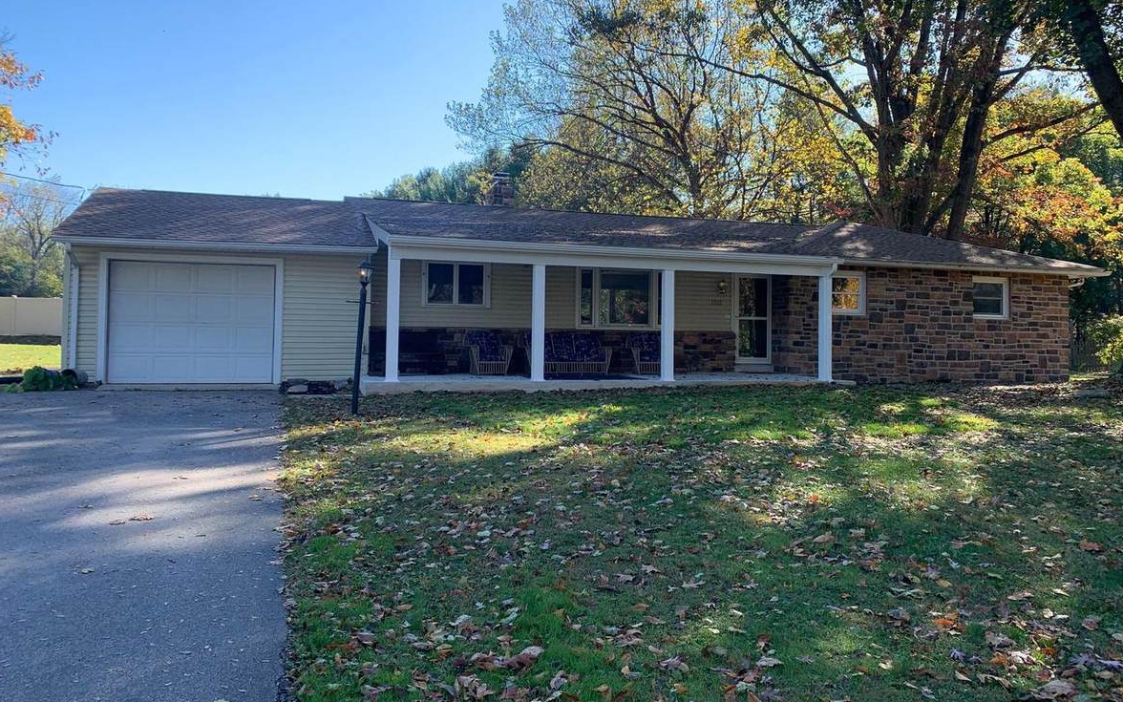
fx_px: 918
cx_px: 599
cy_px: 312
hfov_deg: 62.8
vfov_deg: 41.8
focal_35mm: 30
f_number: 1.8
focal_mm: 4.25
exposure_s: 1/631
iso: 25
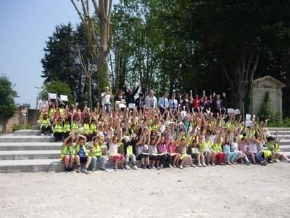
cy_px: 109
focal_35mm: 33
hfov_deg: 55.4
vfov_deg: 42.9
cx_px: 145
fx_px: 276
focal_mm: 5.5
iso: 100
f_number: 8
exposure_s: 1/200
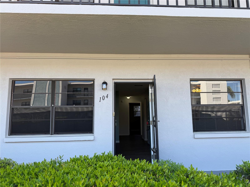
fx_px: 173
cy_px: 94
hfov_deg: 71.6
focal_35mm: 24
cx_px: 125
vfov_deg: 56.8
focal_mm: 6.76
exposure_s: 1/622
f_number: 1.78
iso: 80
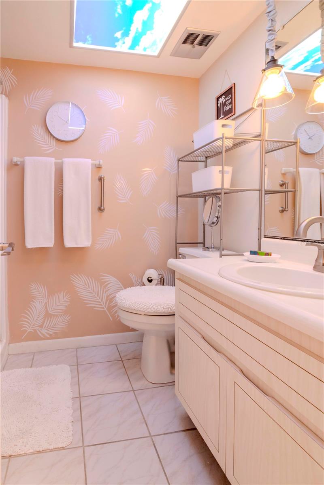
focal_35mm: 16
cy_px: 242
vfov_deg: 95.0
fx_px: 223
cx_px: 162
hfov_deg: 72.1
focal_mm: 11
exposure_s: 1/6
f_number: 9
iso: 640
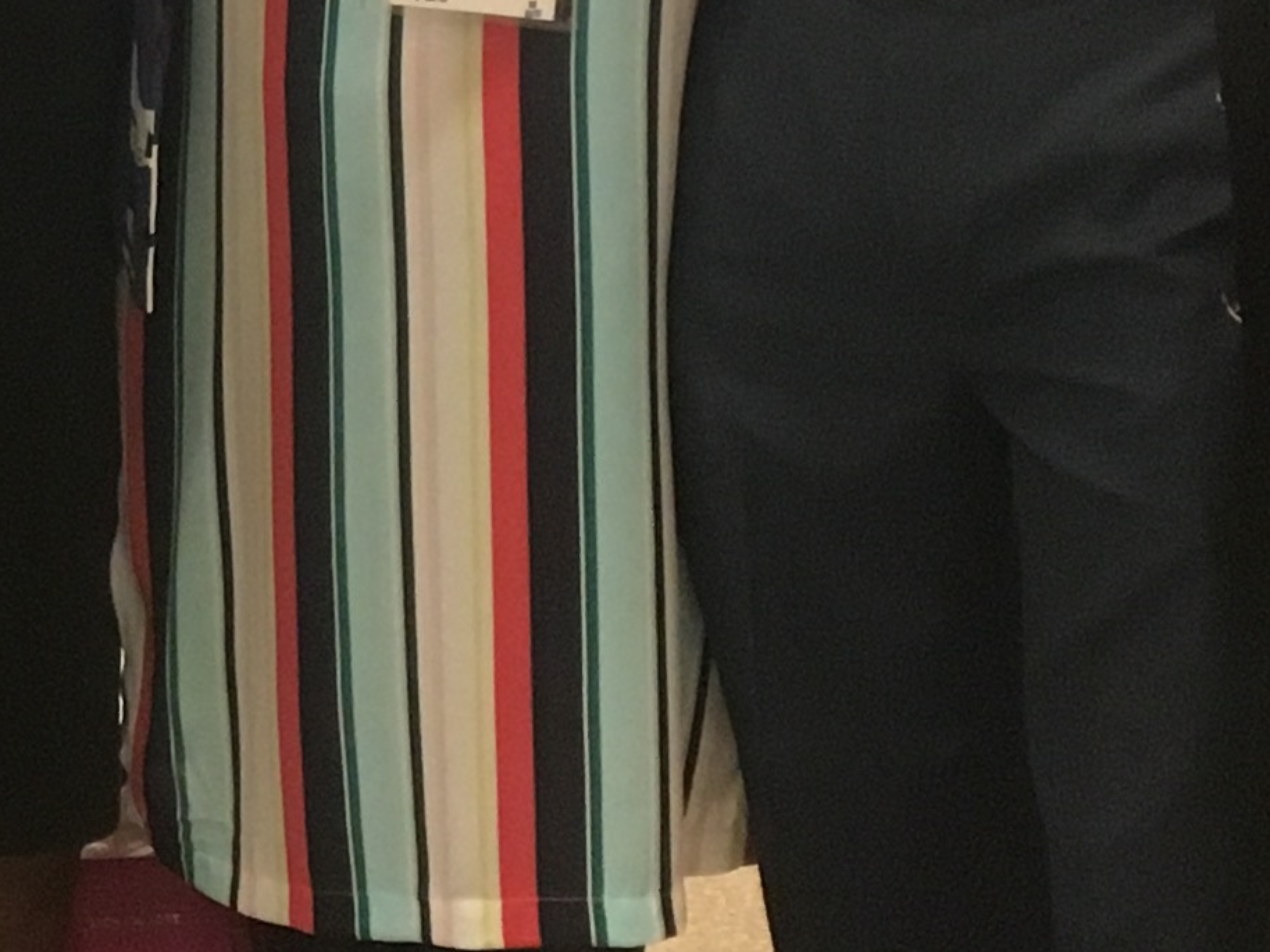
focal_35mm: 128
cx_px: -340
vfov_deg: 11.3
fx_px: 4695
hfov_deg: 14.8
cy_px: -303
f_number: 2.2
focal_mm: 4.15
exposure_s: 1/30
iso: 200
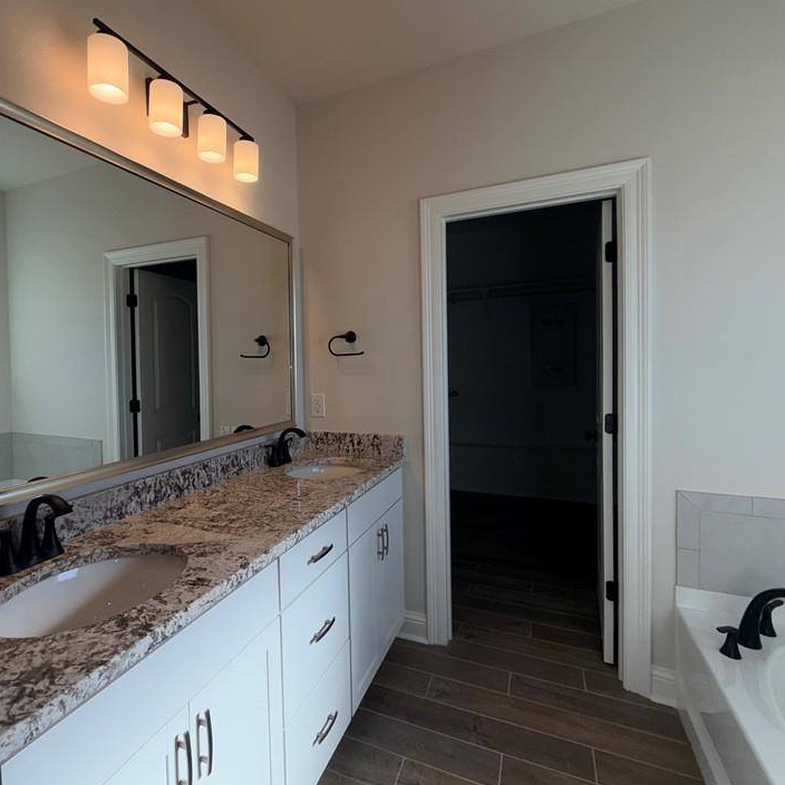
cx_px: 327
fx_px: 462
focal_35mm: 18
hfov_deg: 80.1
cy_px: 377
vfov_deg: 80.7
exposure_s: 1/231
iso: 16
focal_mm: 2.22
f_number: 2.2
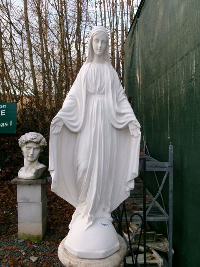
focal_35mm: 28
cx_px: 100
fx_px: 216
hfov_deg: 49.7
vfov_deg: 63.4
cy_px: 134
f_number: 3.9
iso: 100
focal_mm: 5.1
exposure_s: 1/100
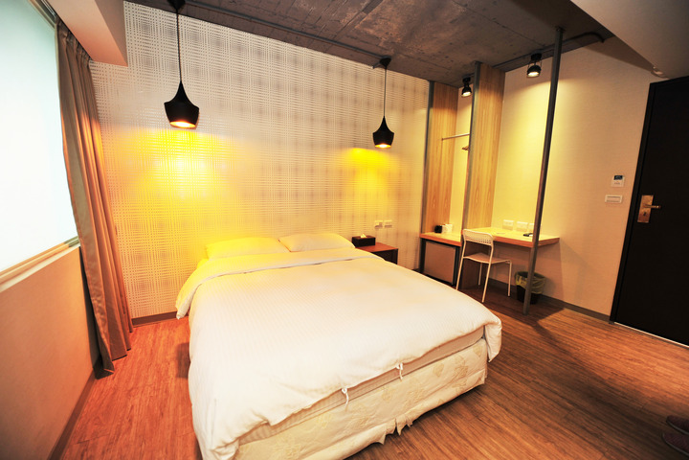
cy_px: 230
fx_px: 268
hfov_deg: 104.3
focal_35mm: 14
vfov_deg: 81.2
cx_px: 344
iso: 400
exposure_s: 1/100
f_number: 2.8
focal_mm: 14
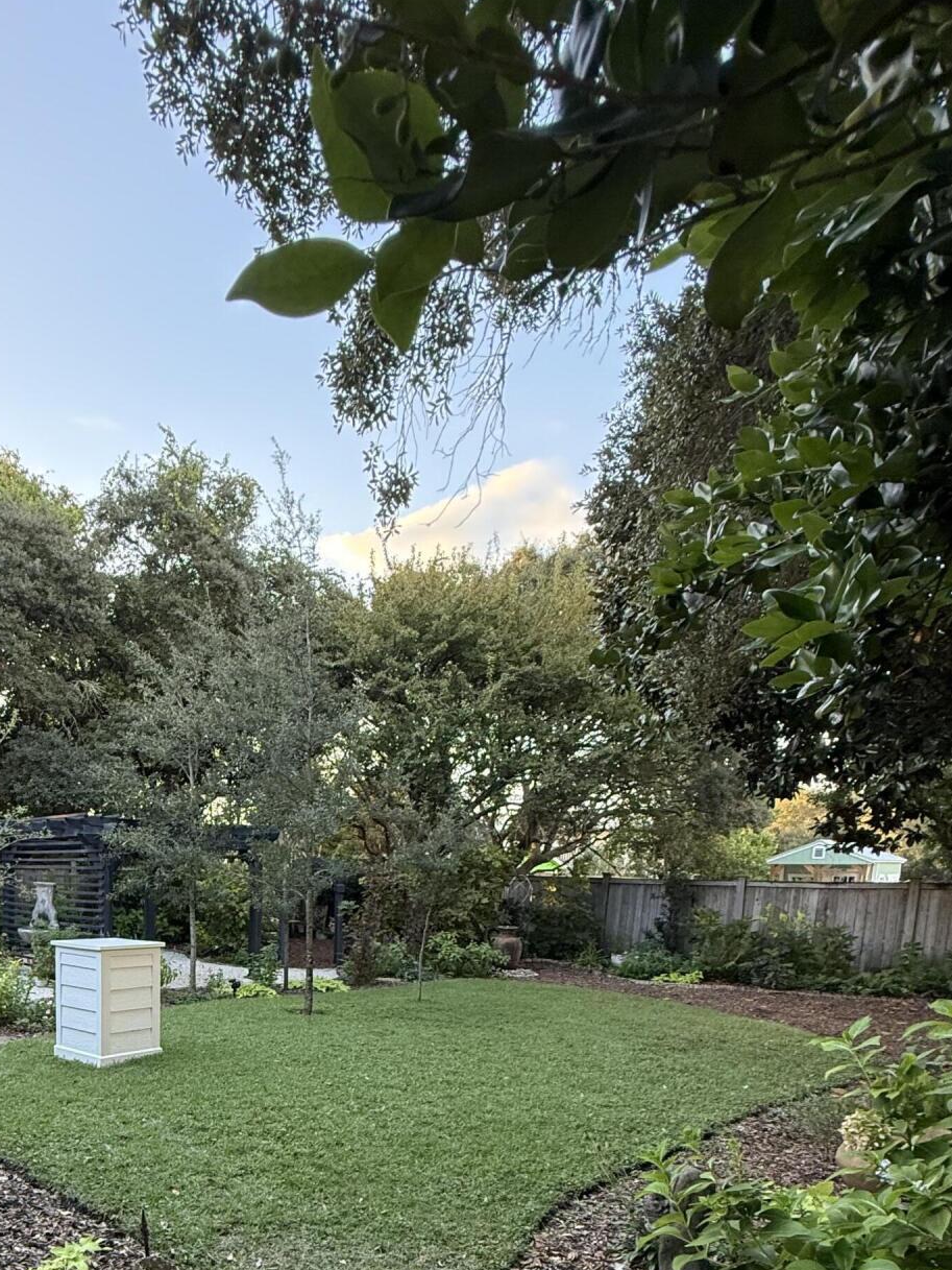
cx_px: 223
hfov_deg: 55.7
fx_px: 843
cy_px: 984
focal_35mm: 23
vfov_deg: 68.1
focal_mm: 2.22
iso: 250
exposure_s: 1/99
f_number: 2.2
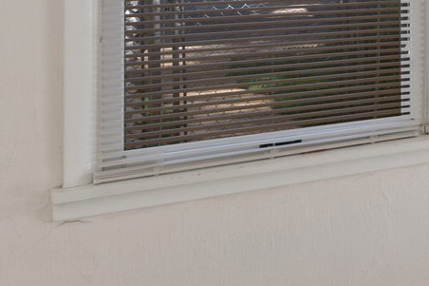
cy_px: -65
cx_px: 961
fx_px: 917
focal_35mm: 77
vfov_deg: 16.9
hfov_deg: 16.2
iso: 400
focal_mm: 17
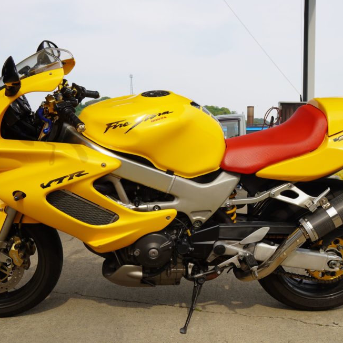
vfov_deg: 39.2
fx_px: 482
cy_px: 171
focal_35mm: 43
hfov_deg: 39.2
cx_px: 172
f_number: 9
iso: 100
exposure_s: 1/125
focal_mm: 22
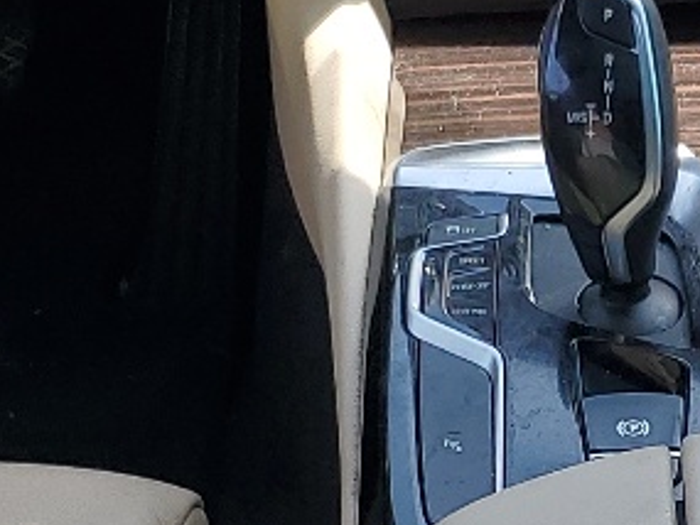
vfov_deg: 10.2
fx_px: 2954
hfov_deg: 13.4
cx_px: 639
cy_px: 380
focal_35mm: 146
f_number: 1.5
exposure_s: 1/625
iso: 50
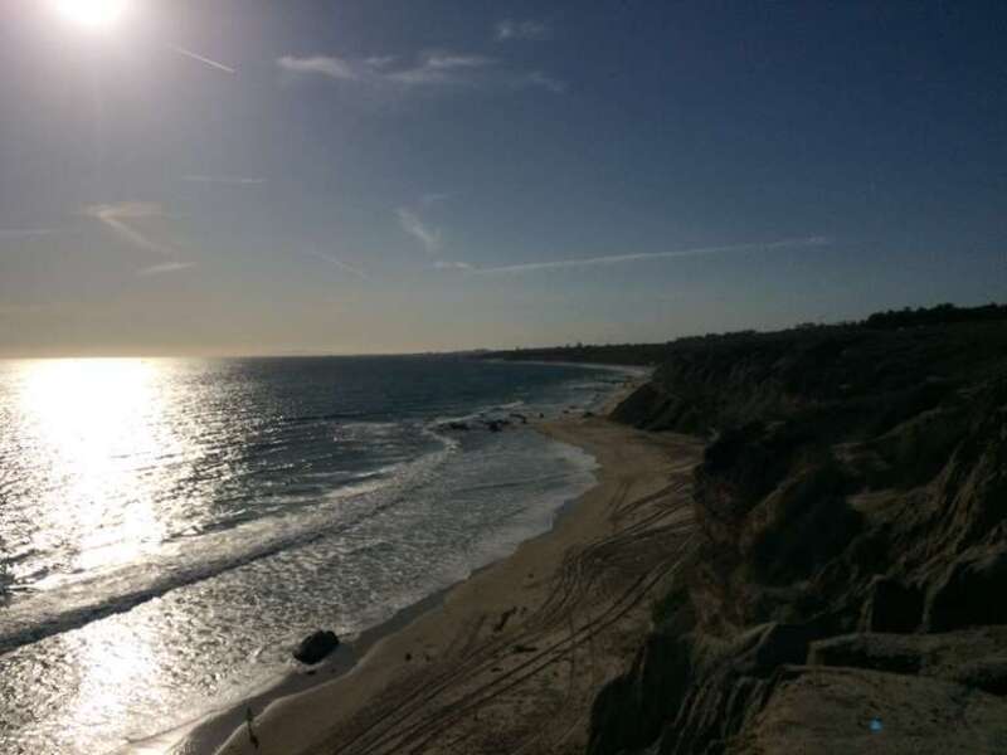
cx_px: 504
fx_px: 844
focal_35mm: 29
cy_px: 378
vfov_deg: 48.2
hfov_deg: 61.7
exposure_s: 1/41667
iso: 64
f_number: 2.2
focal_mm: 4.15
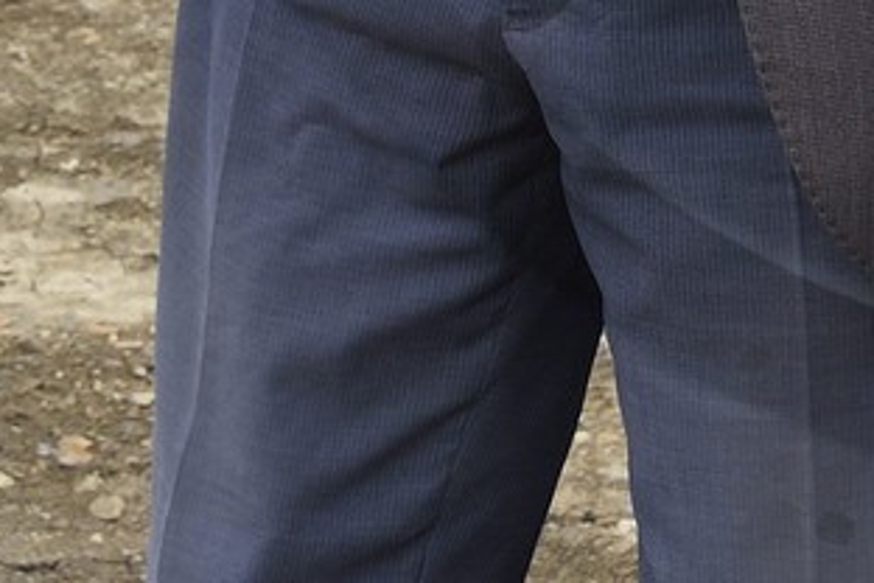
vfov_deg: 6.5
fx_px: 4977
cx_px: 1238
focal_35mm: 205
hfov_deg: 9.8
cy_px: -659
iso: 400
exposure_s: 1/250
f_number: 9
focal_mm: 40
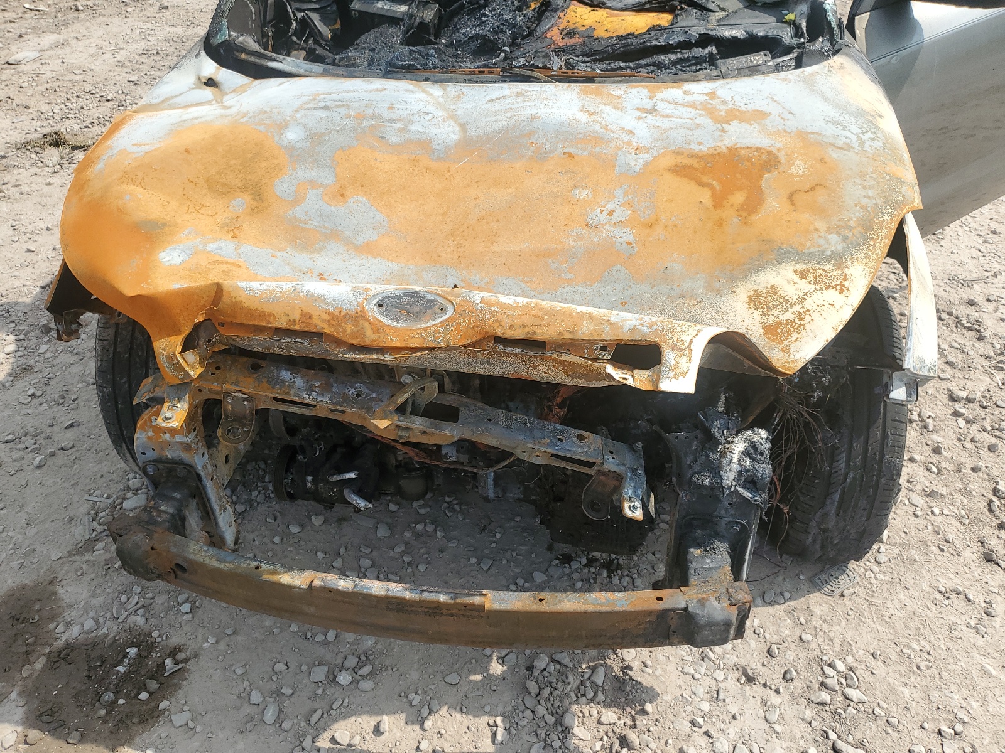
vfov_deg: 53.1
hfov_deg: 67.3
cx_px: 502
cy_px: 376
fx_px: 755
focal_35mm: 26
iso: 50
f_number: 1.5
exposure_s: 1/2000
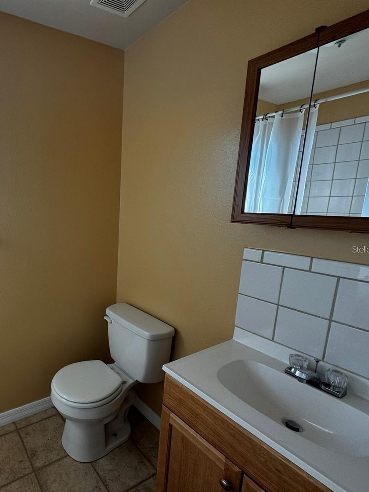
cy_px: 249
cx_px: 58
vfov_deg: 84.7
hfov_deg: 61.1
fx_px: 270
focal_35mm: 19
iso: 125
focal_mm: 2.22
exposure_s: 1/99
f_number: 2.2
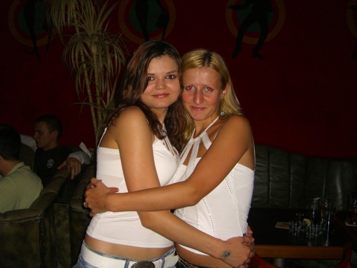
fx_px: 392
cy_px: 134
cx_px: 178
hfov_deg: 49.0
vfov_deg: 37.7
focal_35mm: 38
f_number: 2.8
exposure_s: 1/60
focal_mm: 7.9
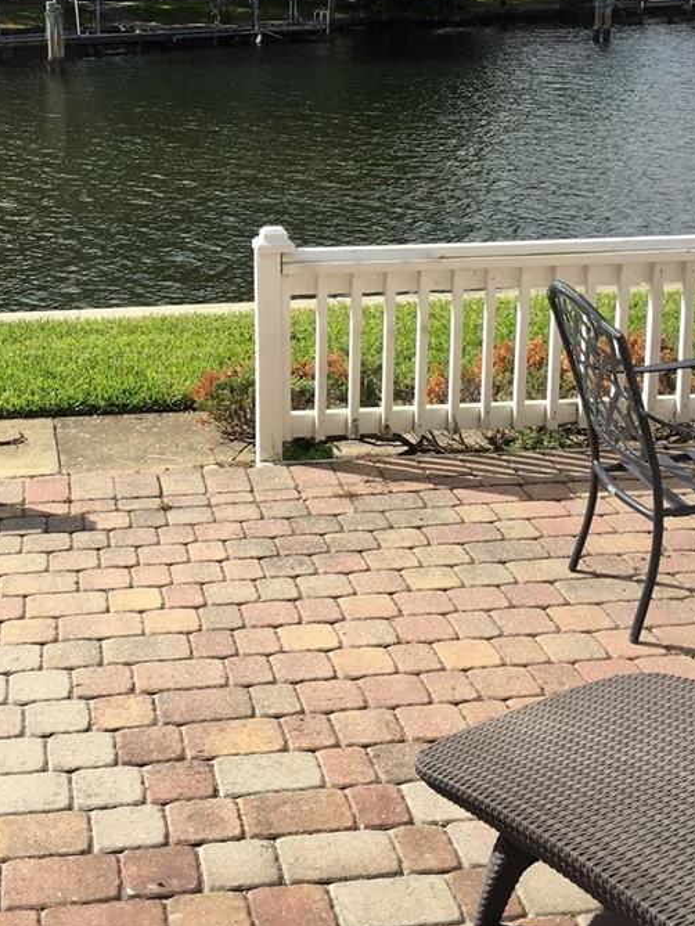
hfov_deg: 27.7
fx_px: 1392
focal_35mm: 52
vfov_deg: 36.5
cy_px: 323
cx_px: 174
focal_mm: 4.15
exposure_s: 1/1221
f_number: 2.2
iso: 25
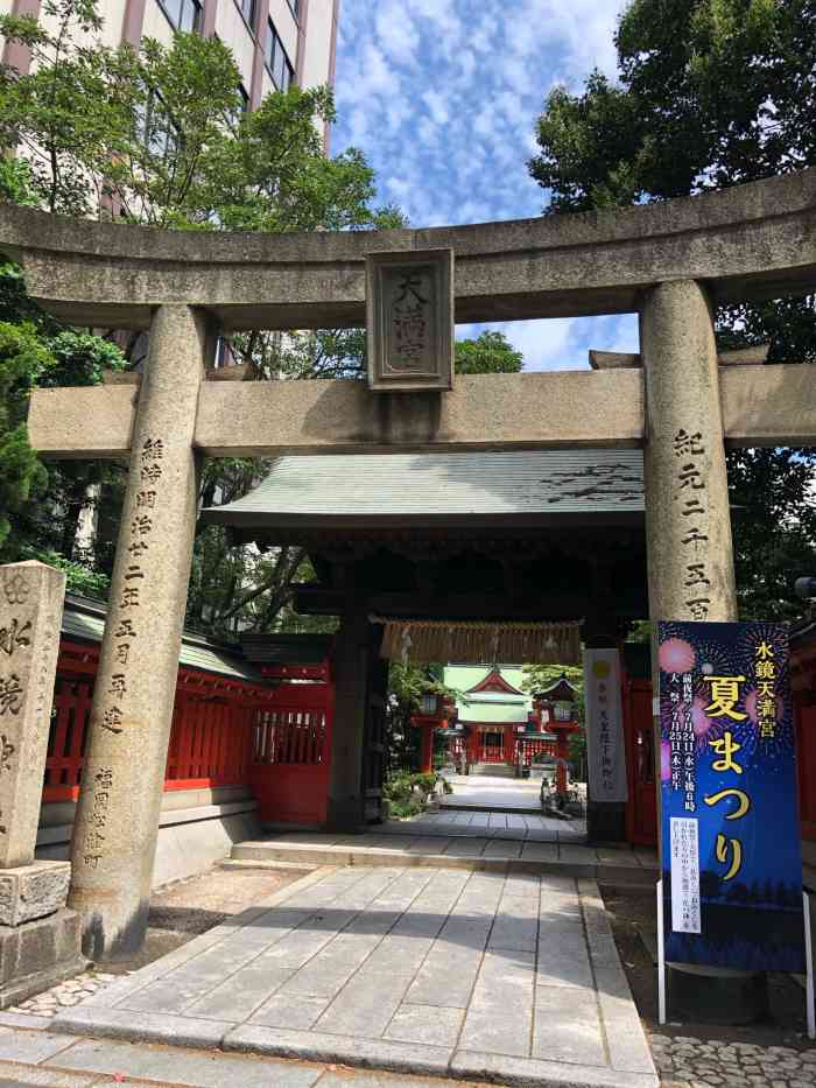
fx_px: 880
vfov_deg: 63.4
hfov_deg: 49.8
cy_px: 544
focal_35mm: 28
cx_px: 408
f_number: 1.8
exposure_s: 1/762
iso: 20
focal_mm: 4
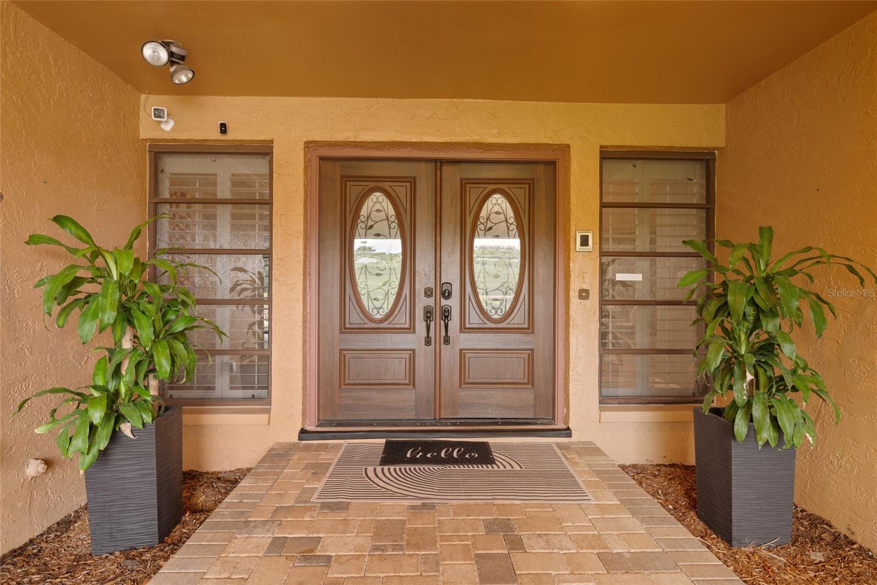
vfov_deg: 64.6
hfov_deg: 86.9
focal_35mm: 19
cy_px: 292
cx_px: 438
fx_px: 463
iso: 250
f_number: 6.3
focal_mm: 19
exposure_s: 1/15
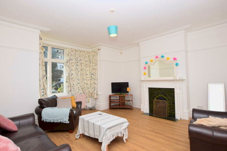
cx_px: 114
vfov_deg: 67.4
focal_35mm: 18
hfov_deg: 90.0
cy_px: 76
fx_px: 114
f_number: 5
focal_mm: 12
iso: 100
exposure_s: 1/60
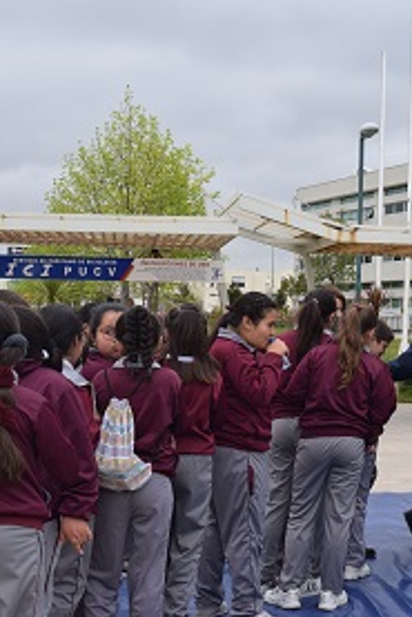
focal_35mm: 69
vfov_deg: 29.2
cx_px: 362
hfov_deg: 19.4
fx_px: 1183
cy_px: 306
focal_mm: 30
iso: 220
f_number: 8
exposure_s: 1/250
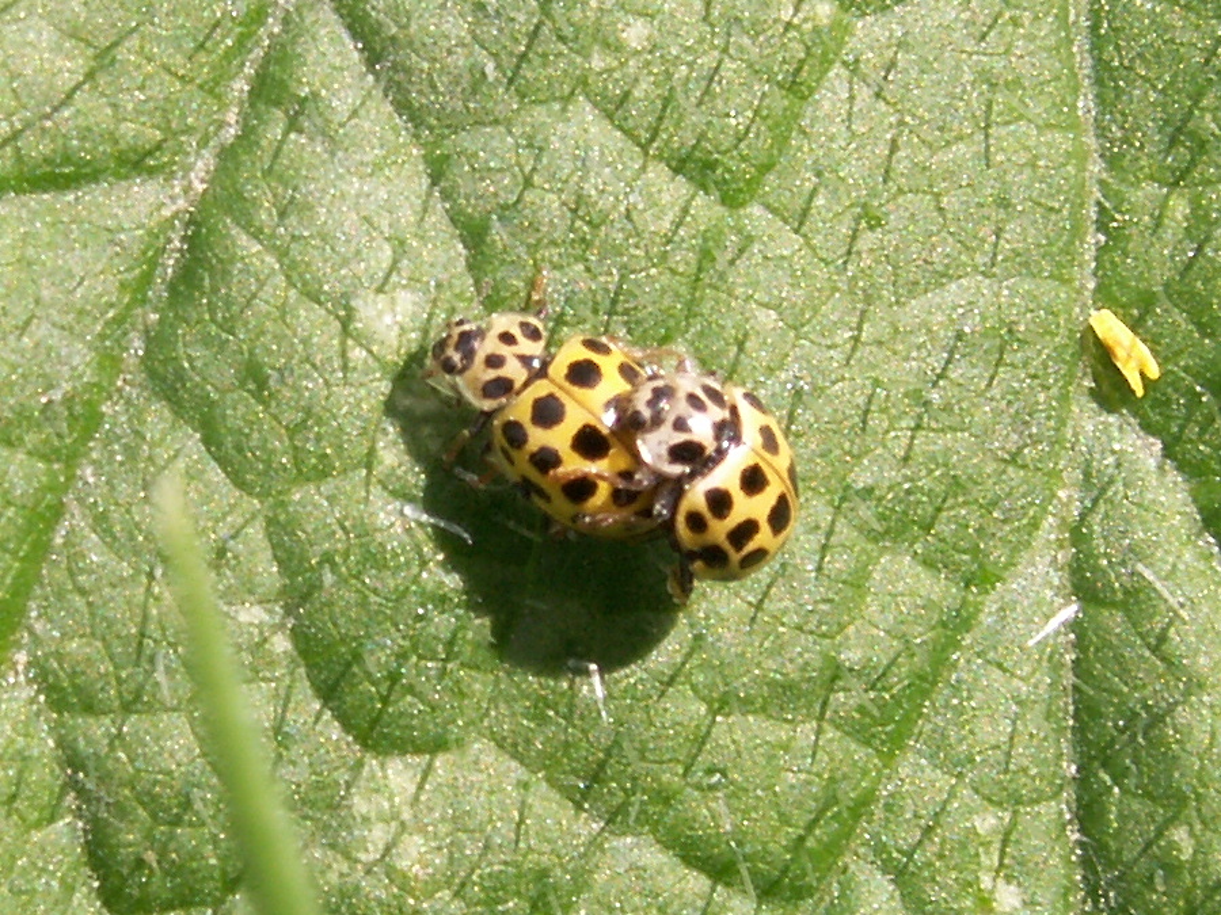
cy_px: 458
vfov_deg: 23.7
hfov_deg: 31.2
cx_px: 610
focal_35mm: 62
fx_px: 2187
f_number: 6.3
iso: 50
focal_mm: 10.3
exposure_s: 1/160
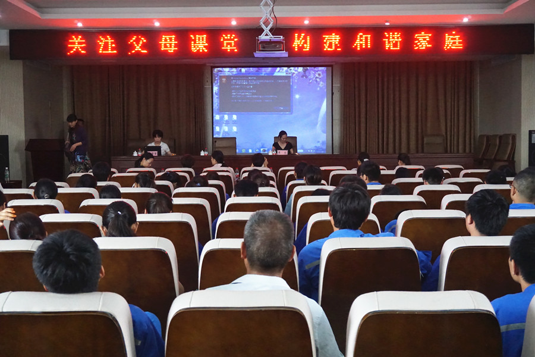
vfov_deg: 29.9
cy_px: 178
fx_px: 669
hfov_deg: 43.6
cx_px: 268
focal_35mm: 45
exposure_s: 1/200
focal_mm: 30
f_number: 5.6
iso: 6400
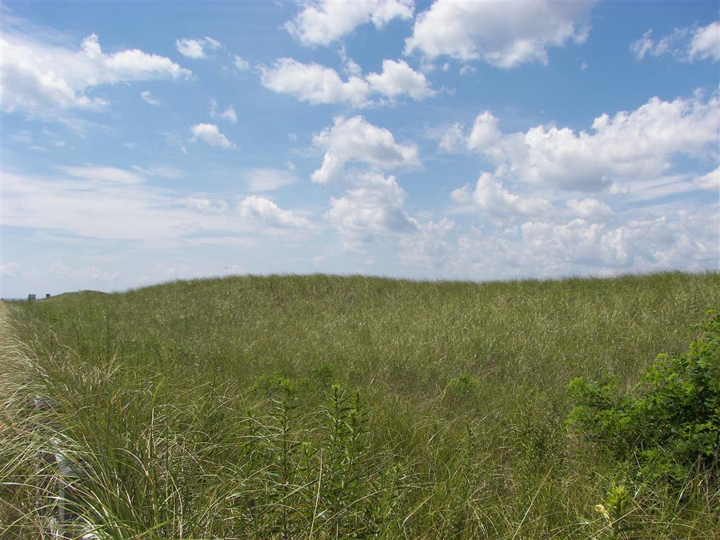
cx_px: 360
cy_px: 270
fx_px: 749
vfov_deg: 39.7
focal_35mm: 36
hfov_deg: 51.4
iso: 64
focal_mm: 6
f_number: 5.6
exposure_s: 1/500
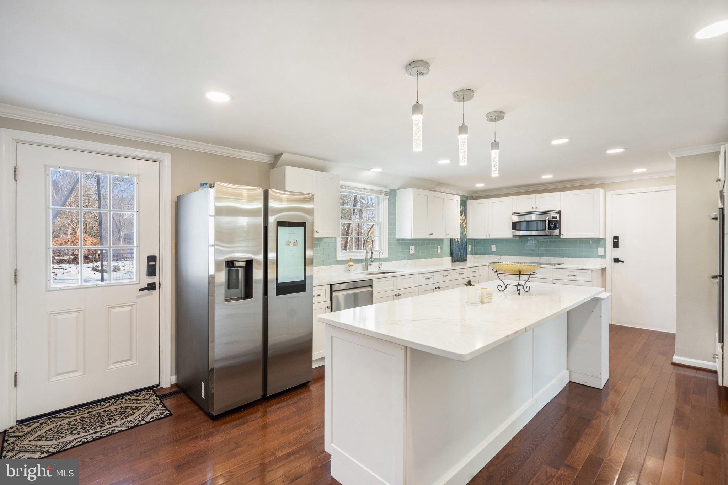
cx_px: 364
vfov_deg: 73.7
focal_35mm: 16
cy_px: 242
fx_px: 324
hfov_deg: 96.7
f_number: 8
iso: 500
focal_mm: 16
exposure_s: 1/15
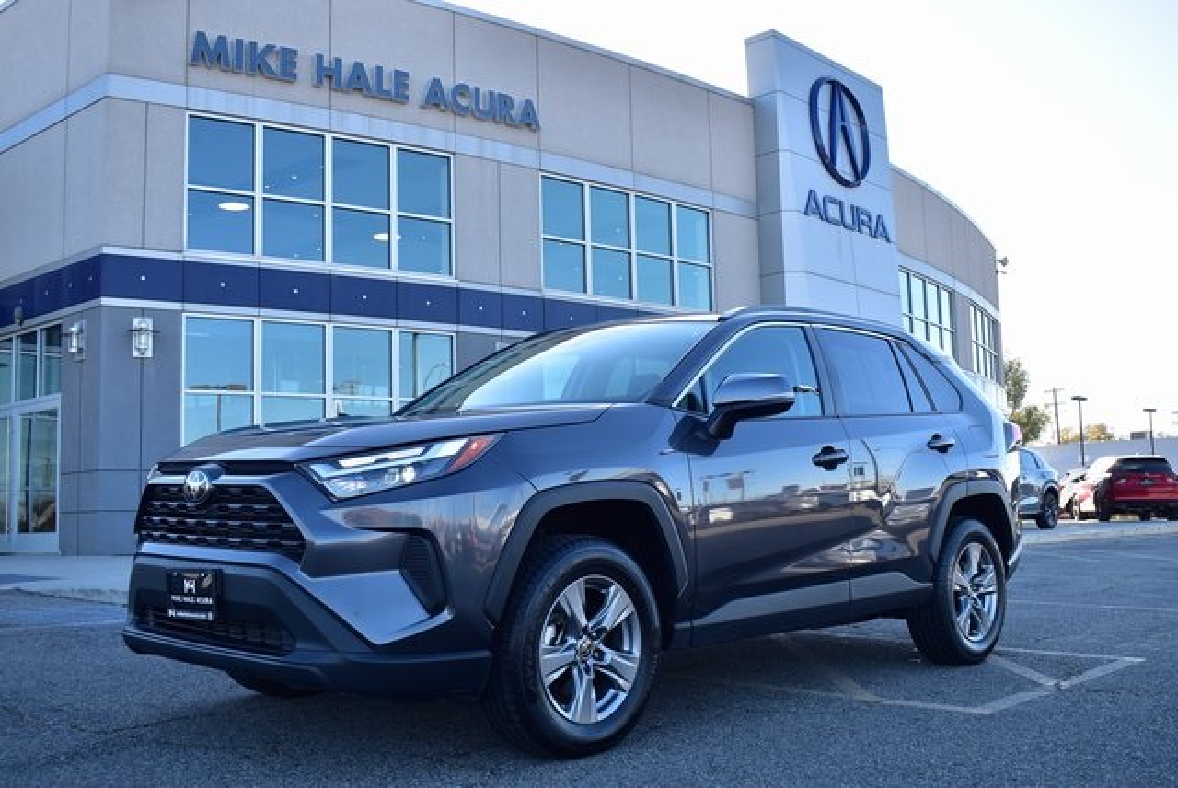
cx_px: 589
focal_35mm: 36
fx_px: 1179
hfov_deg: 53.1
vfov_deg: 36.9
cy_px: 394
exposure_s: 1/160
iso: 100
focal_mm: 24
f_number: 6.3
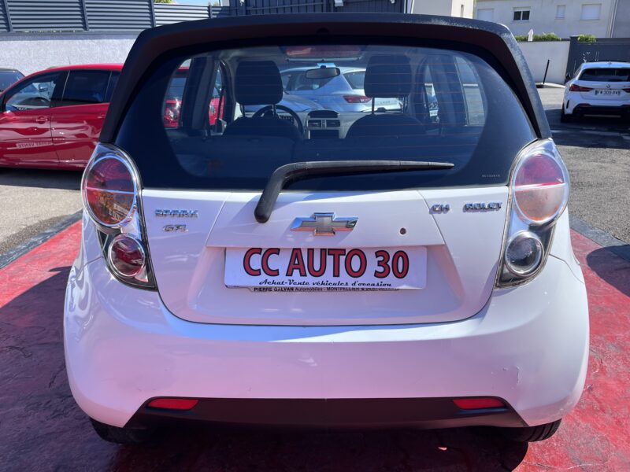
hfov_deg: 67.3
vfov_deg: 53.1
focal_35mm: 26
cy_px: 236
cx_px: 315
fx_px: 473
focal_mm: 5.1
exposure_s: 1/2137
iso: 50
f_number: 1.6
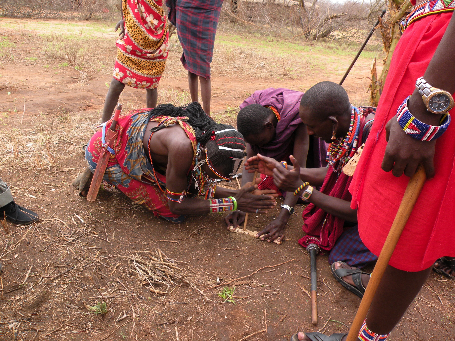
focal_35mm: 27
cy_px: 170
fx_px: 355
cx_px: 228
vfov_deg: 51.4
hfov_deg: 65.3
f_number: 4
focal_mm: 4.7
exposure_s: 1/126
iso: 64
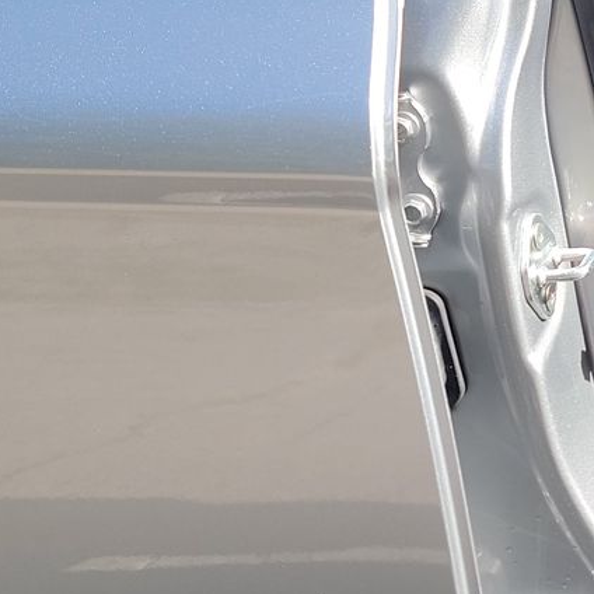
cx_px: 999
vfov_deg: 21.0
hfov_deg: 18.1
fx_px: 1553
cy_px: 8
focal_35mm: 80
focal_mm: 6.7
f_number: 1.8
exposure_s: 1/247
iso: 50
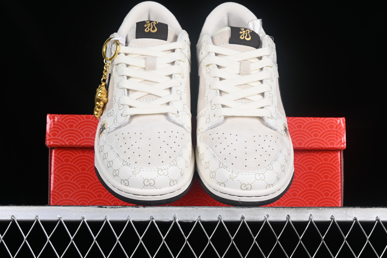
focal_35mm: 75
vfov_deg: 18.2
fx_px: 806
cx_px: 194
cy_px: 129
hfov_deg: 27.0
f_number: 8
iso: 160
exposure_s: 1/80
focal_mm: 50
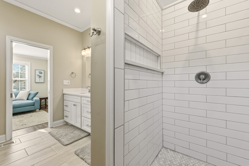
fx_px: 104
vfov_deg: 77.3
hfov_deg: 100.4
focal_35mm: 15
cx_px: 124
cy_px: 83
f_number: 9
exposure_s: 1/400
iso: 400
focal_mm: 10
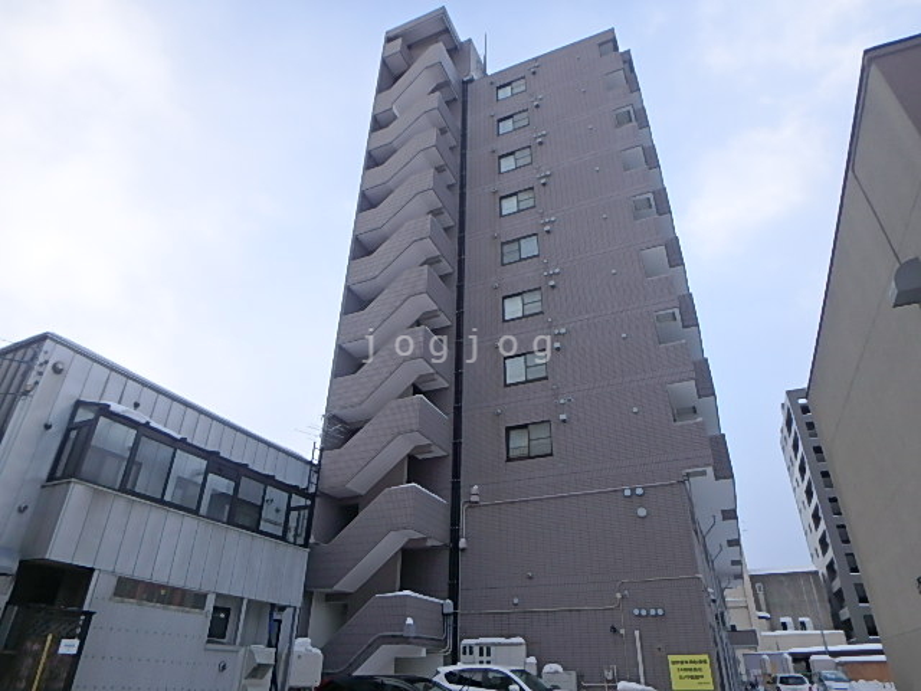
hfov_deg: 79.0
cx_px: 460
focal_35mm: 21
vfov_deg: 63.4
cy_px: 346
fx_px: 559
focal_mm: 3.7
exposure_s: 1/400
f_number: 3.5
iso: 125
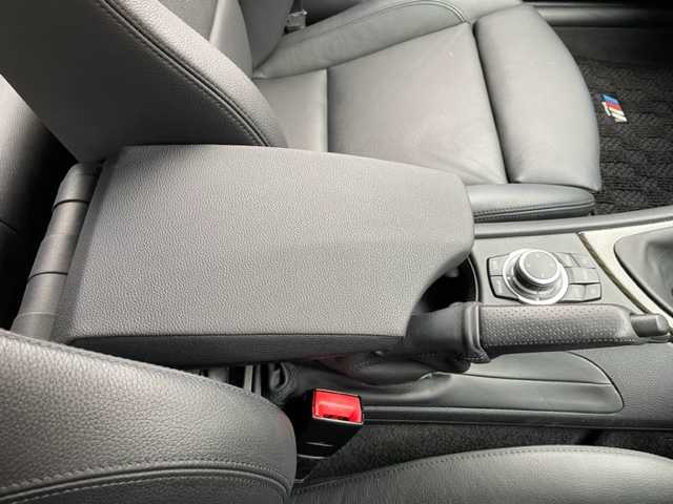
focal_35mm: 26
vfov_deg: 53.1
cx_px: 336
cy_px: 252
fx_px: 505
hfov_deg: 67.3
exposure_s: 1/82
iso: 125
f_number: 1.6
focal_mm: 4.2
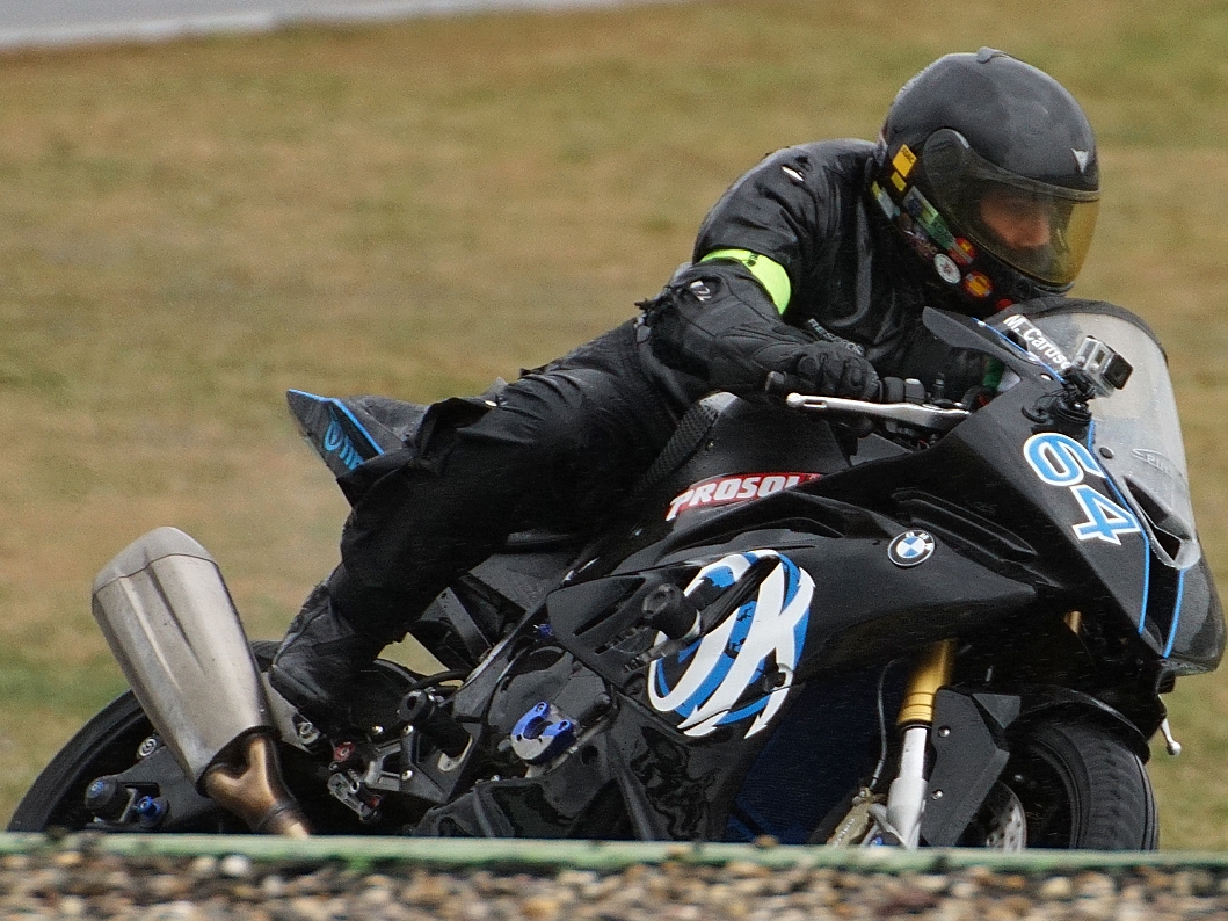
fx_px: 18551
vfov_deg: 2.8
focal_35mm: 523
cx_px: 677
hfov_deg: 3.8
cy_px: 455
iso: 640
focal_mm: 300
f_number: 6.3
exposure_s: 1/800
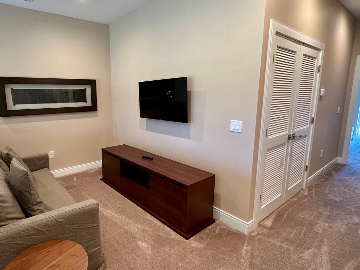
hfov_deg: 80.2
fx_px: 208
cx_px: 135
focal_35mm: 20
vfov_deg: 65.9
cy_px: 128
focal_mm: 2.22
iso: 250
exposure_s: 1/60
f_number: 2.2
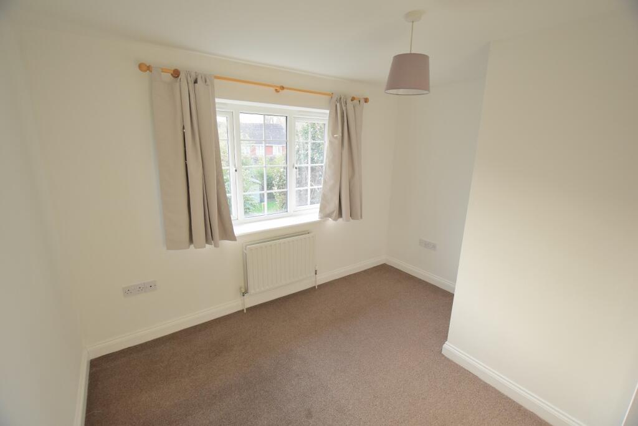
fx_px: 266
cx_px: 319
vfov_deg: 77.3
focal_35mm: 15
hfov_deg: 100.4
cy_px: 213
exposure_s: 1/60
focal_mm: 10
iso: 500
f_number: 4
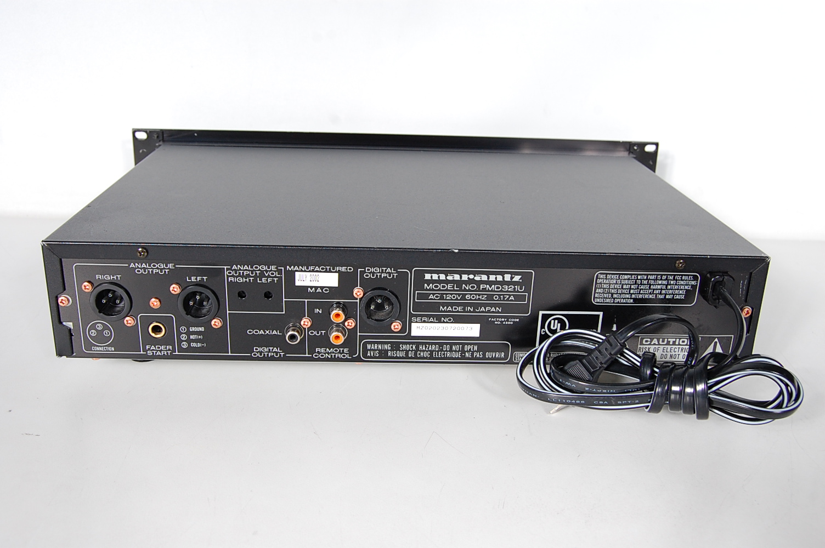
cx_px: 412
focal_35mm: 34
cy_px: 274
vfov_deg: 38.3
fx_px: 790
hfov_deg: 55.1
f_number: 8
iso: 400
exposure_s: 1/400
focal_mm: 23
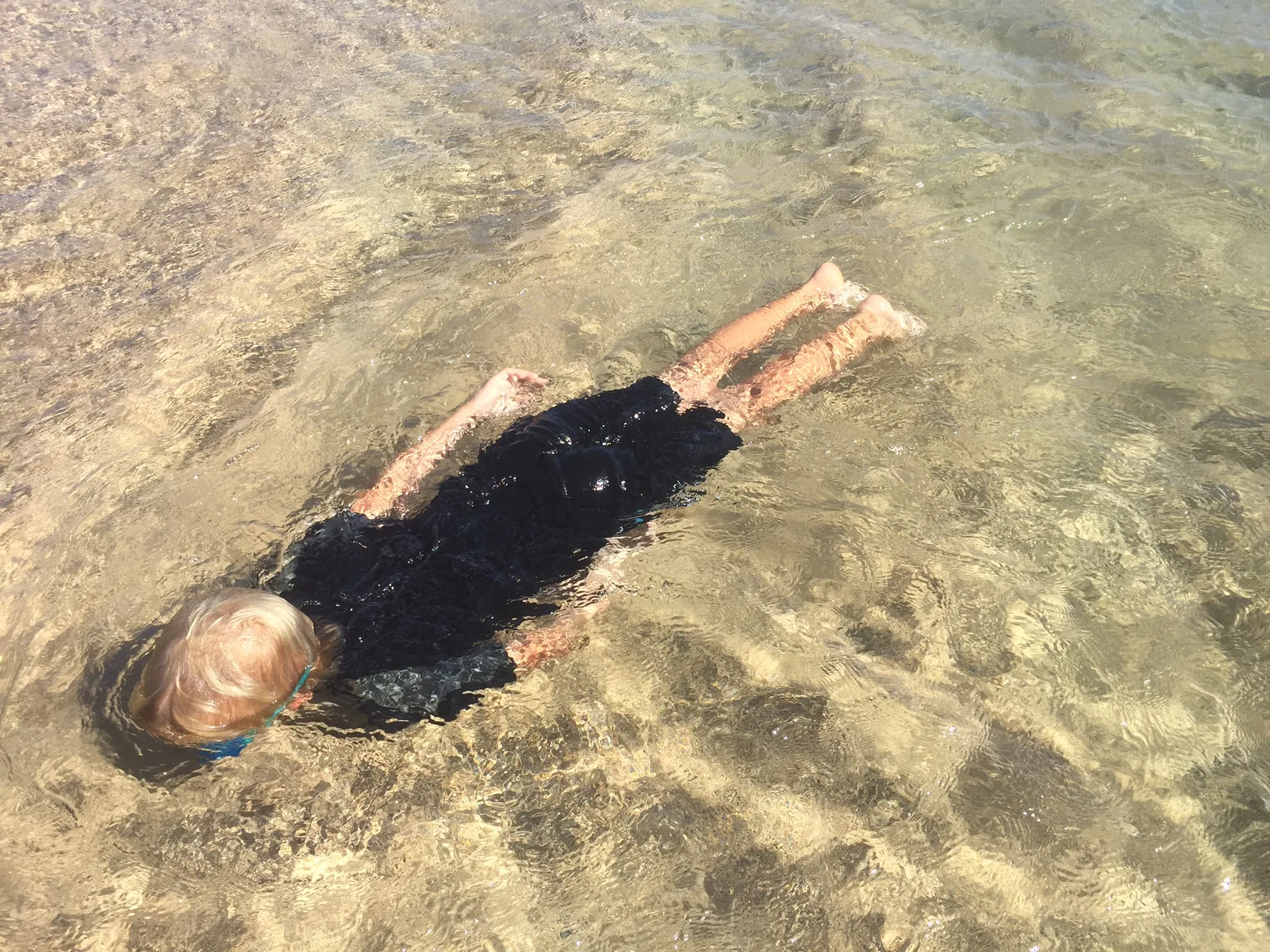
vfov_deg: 48.2
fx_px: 1064
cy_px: 476
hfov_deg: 61.7
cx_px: 635
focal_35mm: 29
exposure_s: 1/1647
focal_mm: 4.15
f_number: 2.2
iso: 32
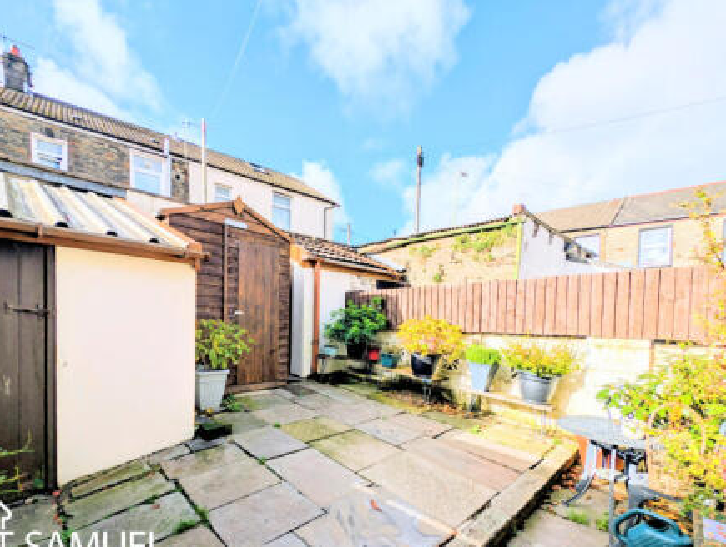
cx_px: 345
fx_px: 336
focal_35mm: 16
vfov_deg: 77.1
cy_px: 336
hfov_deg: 94.3
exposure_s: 1/1681
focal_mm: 2.23
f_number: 1.95
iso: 35
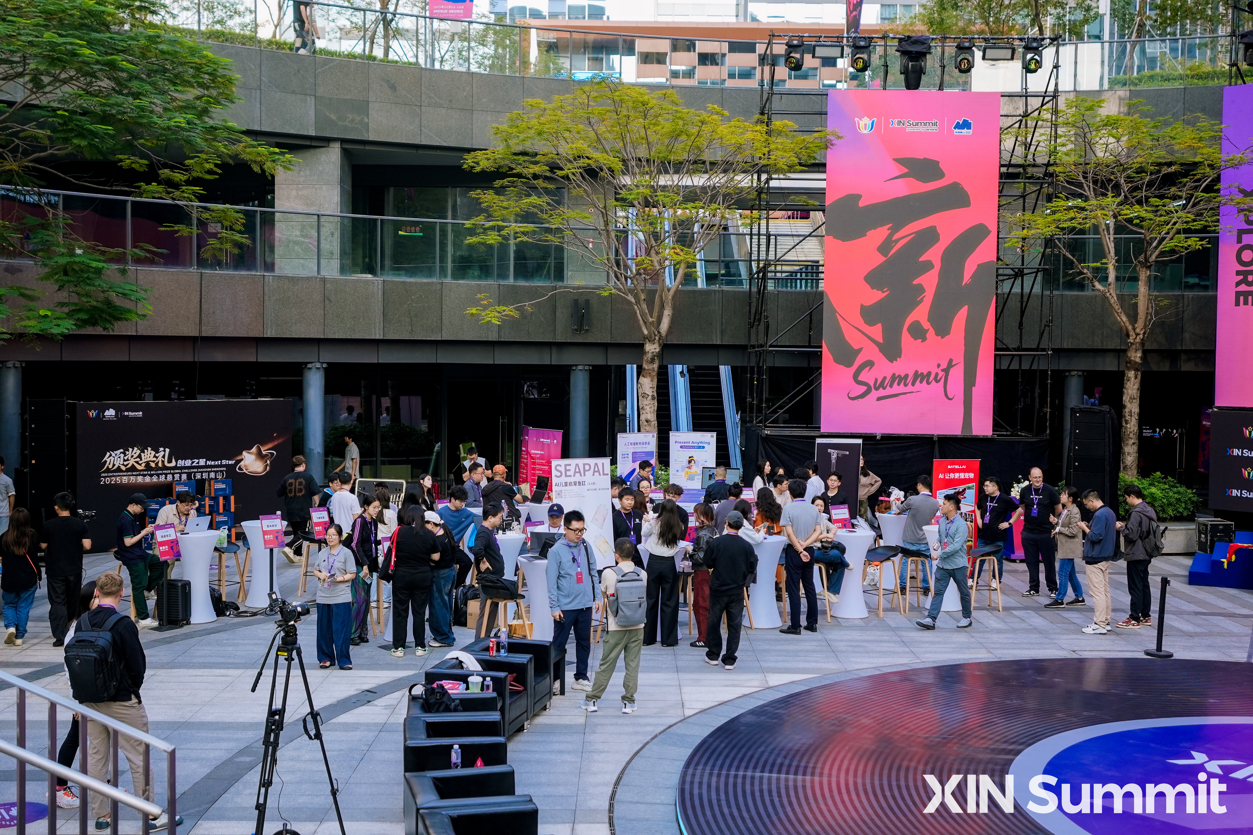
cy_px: 418
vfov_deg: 31.9
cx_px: 626
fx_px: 1462
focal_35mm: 42
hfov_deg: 46.4
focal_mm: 28
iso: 250
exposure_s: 1/400
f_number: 2.8
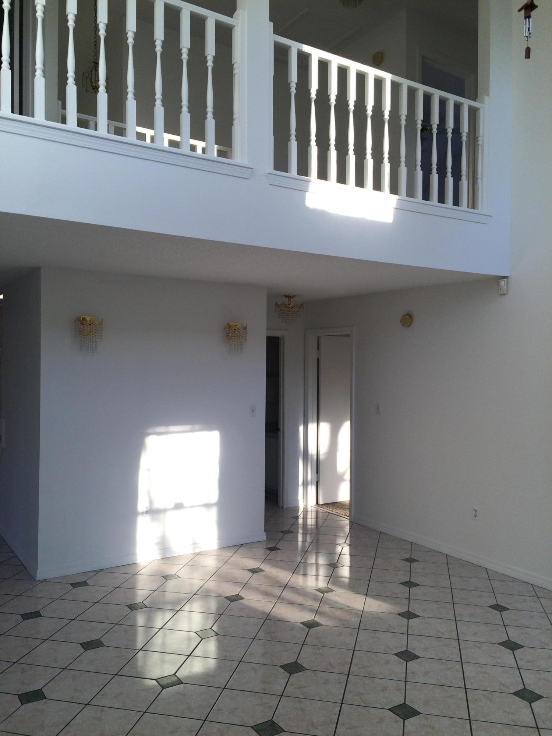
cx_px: 276
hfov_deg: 48.2
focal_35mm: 29
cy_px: 368
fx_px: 617
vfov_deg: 61.7
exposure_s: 1/237
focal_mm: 4.15
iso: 32
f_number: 2.2
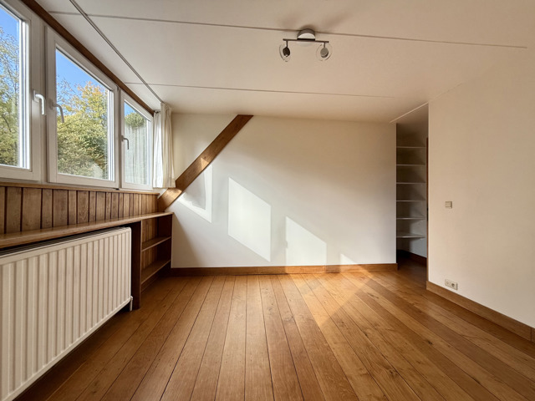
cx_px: 268
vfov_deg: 85.7
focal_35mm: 14
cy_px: 200
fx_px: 216
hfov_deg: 102.1
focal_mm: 2.22
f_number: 2.2
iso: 50
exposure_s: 1/189
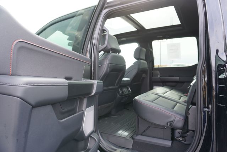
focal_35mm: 24
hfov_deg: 73.7
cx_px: 114
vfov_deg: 53.2
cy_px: 76
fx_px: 151
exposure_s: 1/60
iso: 100
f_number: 4
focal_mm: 16
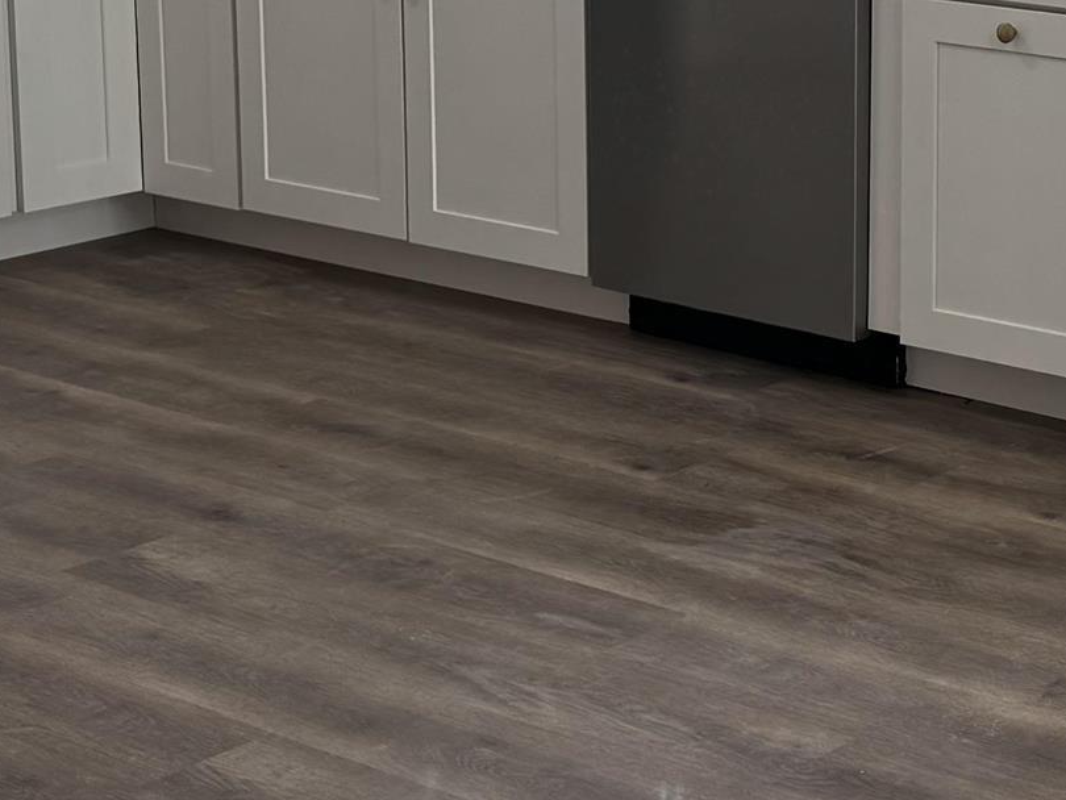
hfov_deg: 20.5
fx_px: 2803
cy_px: 11
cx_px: 1191
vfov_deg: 15.9
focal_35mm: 91
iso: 64
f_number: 1.78
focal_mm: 6.76
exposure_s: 1/195
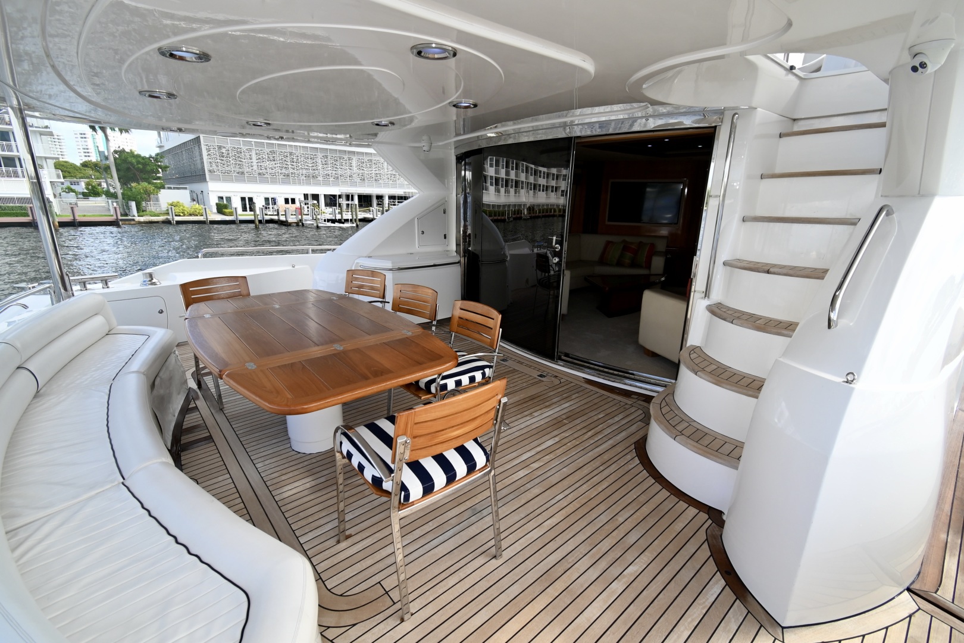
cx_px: 482
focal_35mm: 15
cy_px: 322
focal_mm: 10
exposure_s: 1/250
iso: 180
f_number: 5.6
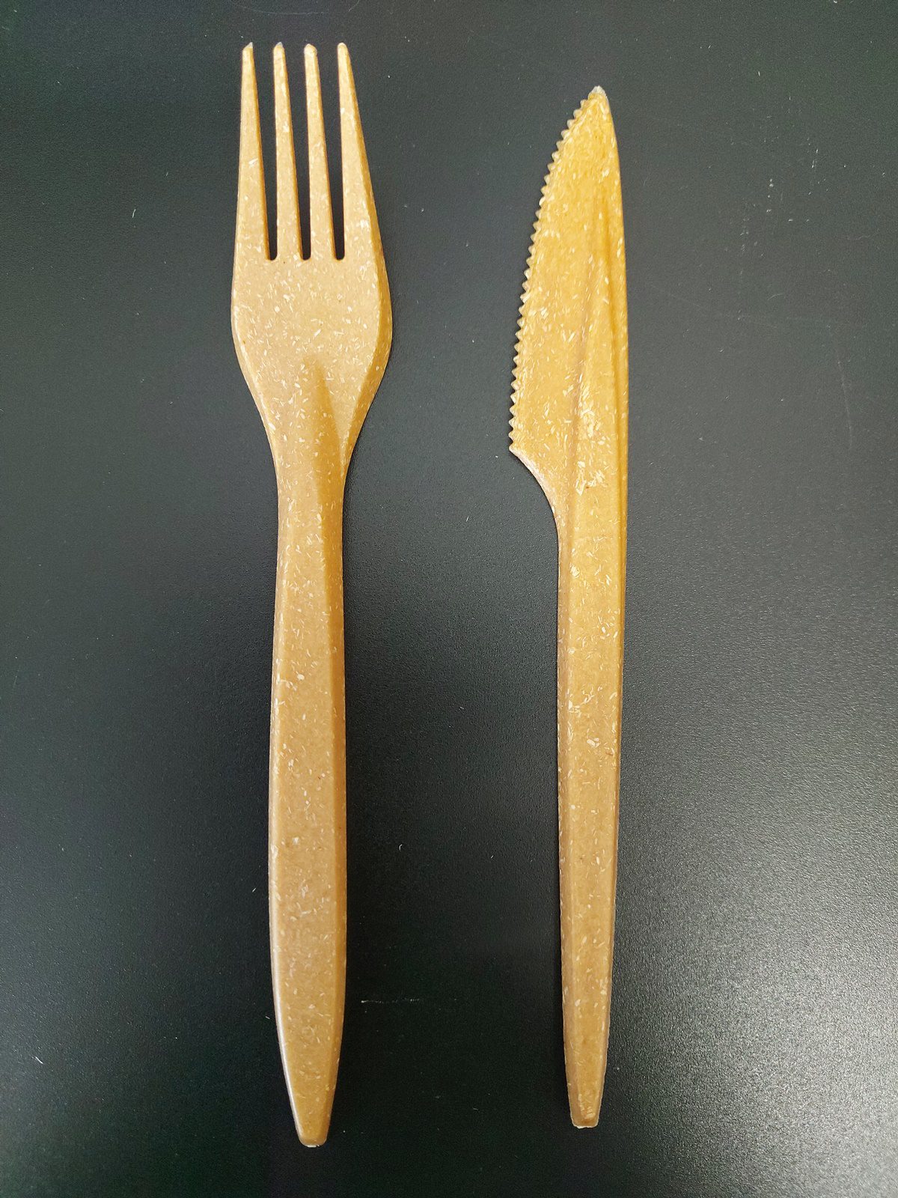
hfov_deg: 56.8
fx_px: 830
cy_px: 599
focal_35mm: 24
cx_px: 449
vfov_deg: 71.6
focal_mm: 5.23
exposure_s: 1/33
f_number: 1.8
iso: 250
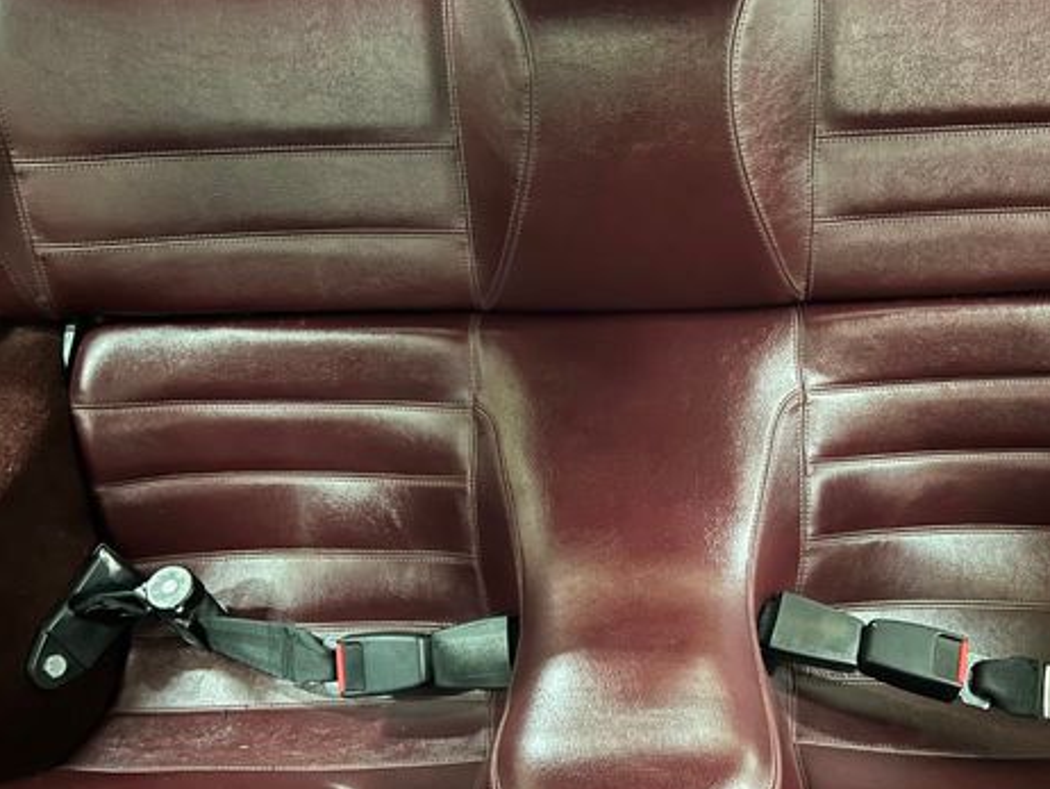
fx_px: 1093
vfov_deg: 39.5
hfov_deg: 50.9
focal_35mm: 36
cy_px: 489
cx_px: 650
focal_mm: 5.7
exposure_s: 1/9
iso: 640
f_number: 1.5
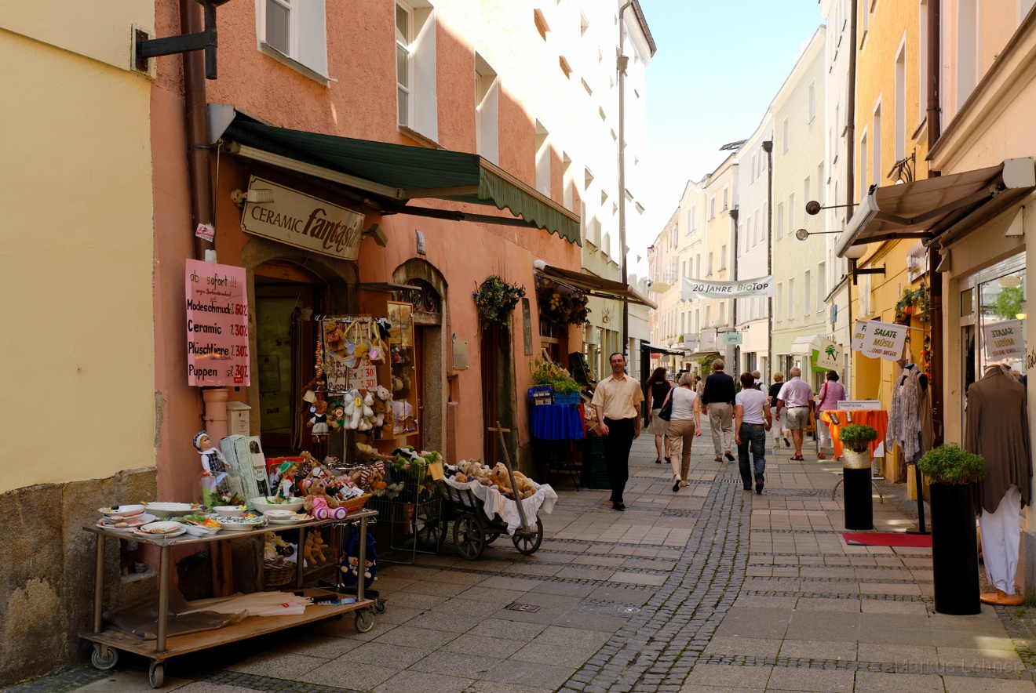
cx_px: 518
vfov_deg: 37.0
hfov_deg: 53.1
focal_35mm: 36
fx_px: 1037
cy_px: 346
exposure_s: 1/80
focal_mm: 24
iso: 100
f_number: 8
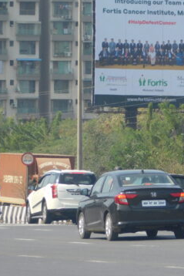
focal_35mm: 404
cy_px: 109
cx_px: 161
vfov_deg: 5.1
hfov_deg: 3.4
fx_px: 3094
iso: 125
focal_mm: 41.3
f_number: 5.6
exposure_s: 1/400
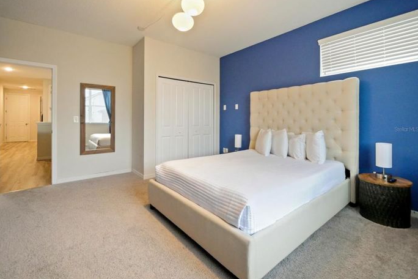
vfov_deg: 77.2
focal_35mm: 15
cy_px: 129
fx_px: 174
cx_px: 204
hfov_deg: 100.4
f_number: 4
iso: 3200
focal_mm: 7
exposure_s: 1/60
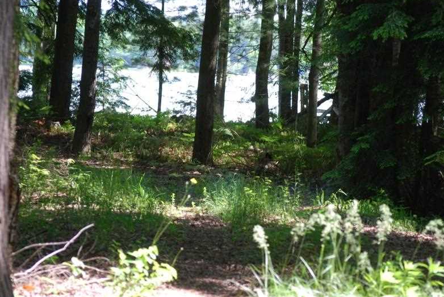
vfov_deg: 7.0
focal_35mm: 198
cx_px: 239
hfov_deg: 10.4
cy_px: 150
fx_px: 2446
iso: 200
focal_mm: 90
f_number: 4.5
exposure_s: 1/100
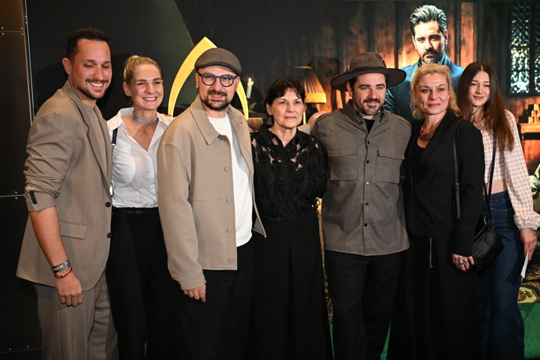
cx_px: 270
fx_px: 540
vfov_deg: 36.9
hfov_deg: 53.1
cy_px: 180
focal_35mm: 36
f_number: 5
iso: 2500
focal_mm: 36
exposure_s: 1/125
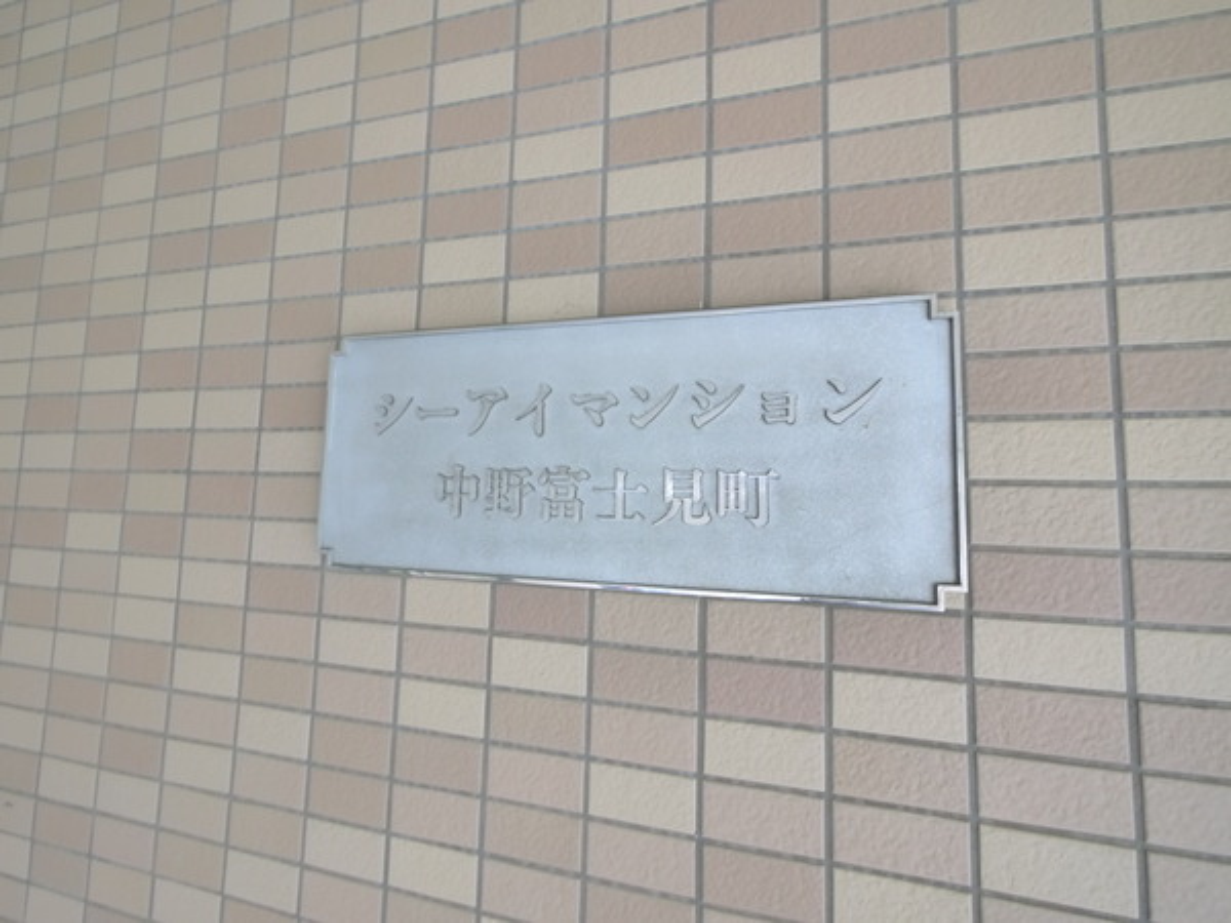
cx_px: 616
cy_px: 462
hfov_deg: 94.5
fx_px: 569
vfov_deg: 78.1
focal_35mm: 16
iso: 640
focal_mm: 8
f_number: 4
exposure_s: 1/20
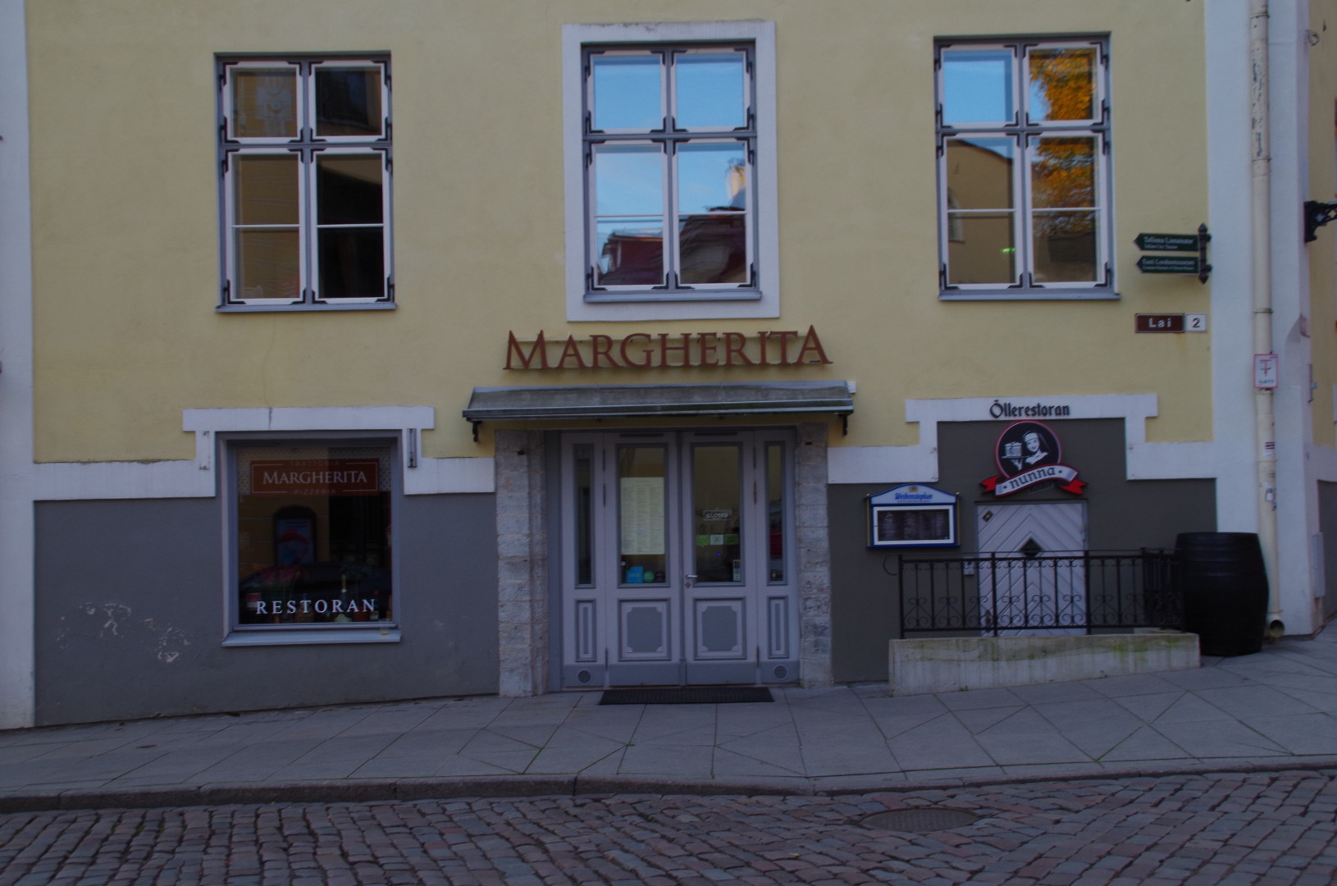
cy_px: 443
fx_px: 1816
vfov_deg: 27.4
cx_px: 668
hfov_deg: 40.4
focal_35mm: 49
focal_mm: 33
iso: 320
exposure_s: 1/60
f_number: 6.3
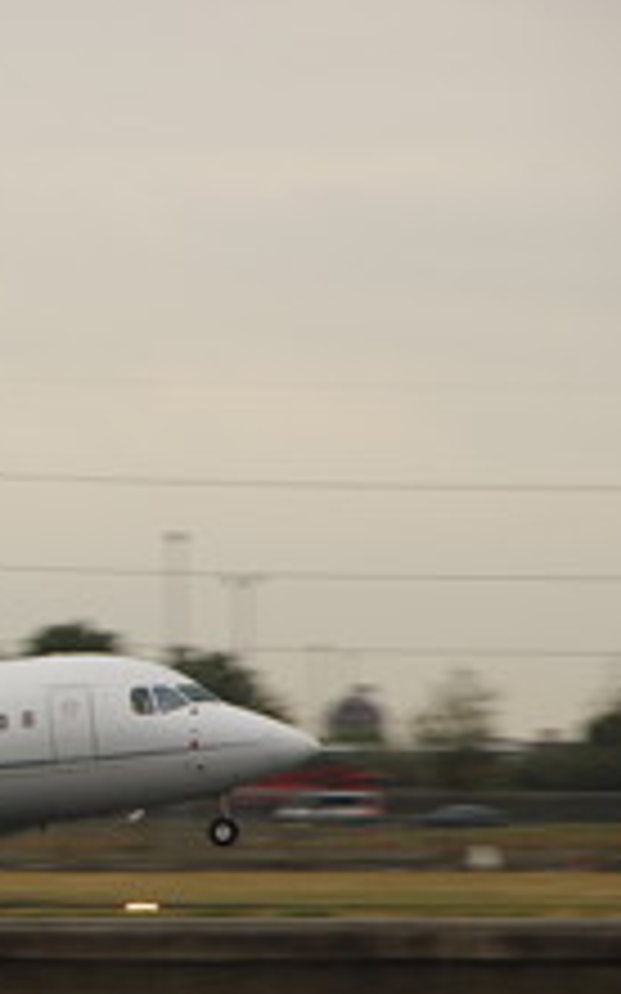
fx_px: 11326
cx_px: -315
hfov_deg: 3.1
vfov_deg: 5.0
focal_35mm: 418
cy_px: 582
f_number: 9
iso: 1000
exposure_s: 1/125
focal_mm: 135
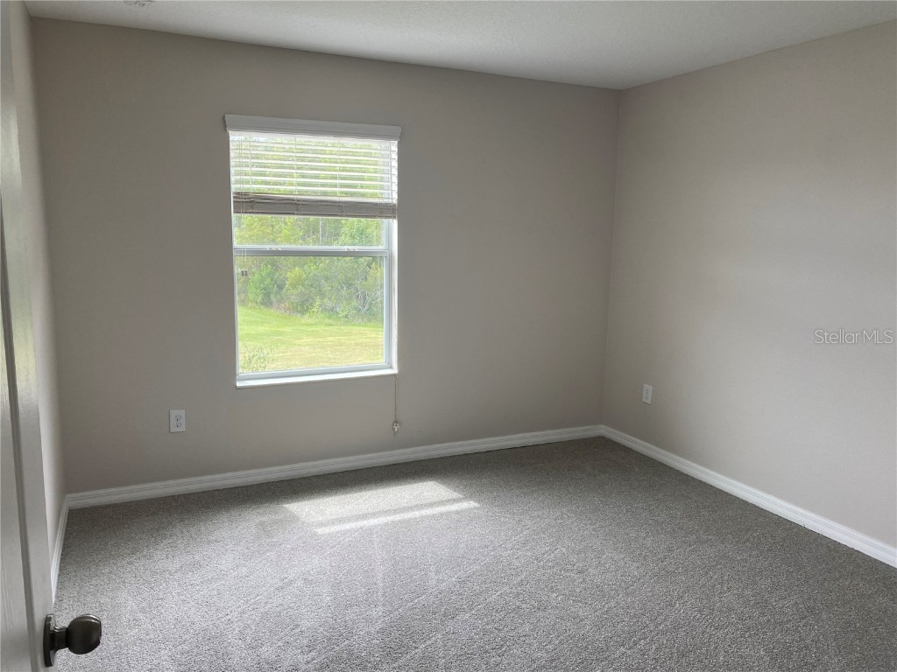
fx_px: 674
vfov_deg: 53.1
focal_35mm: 26
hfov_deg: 67.3
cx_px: 448
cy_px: 336
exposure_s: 1/122
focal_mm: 4.25
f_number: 1.8
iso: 50
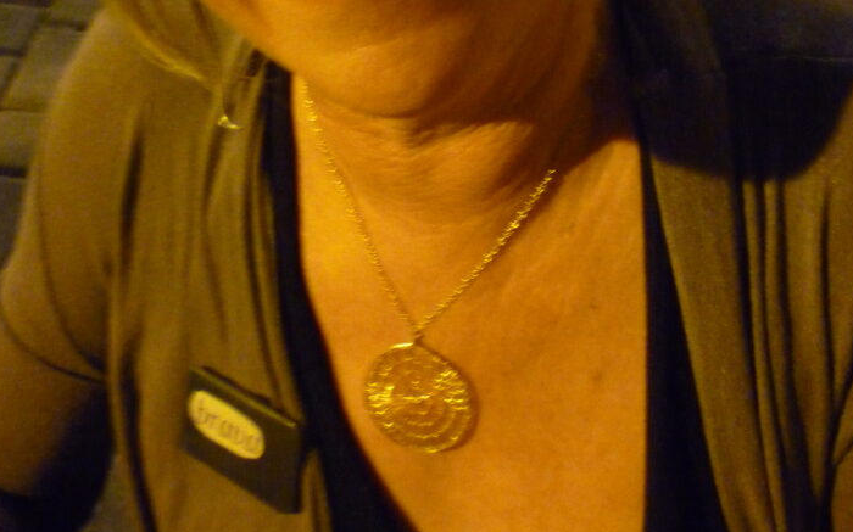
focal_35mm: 45
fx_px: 1046
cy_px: 78
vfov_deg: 27.8
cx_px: 403
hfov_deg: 44.4
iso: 800
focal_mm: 5.2
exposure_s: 1/8
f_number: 3.3
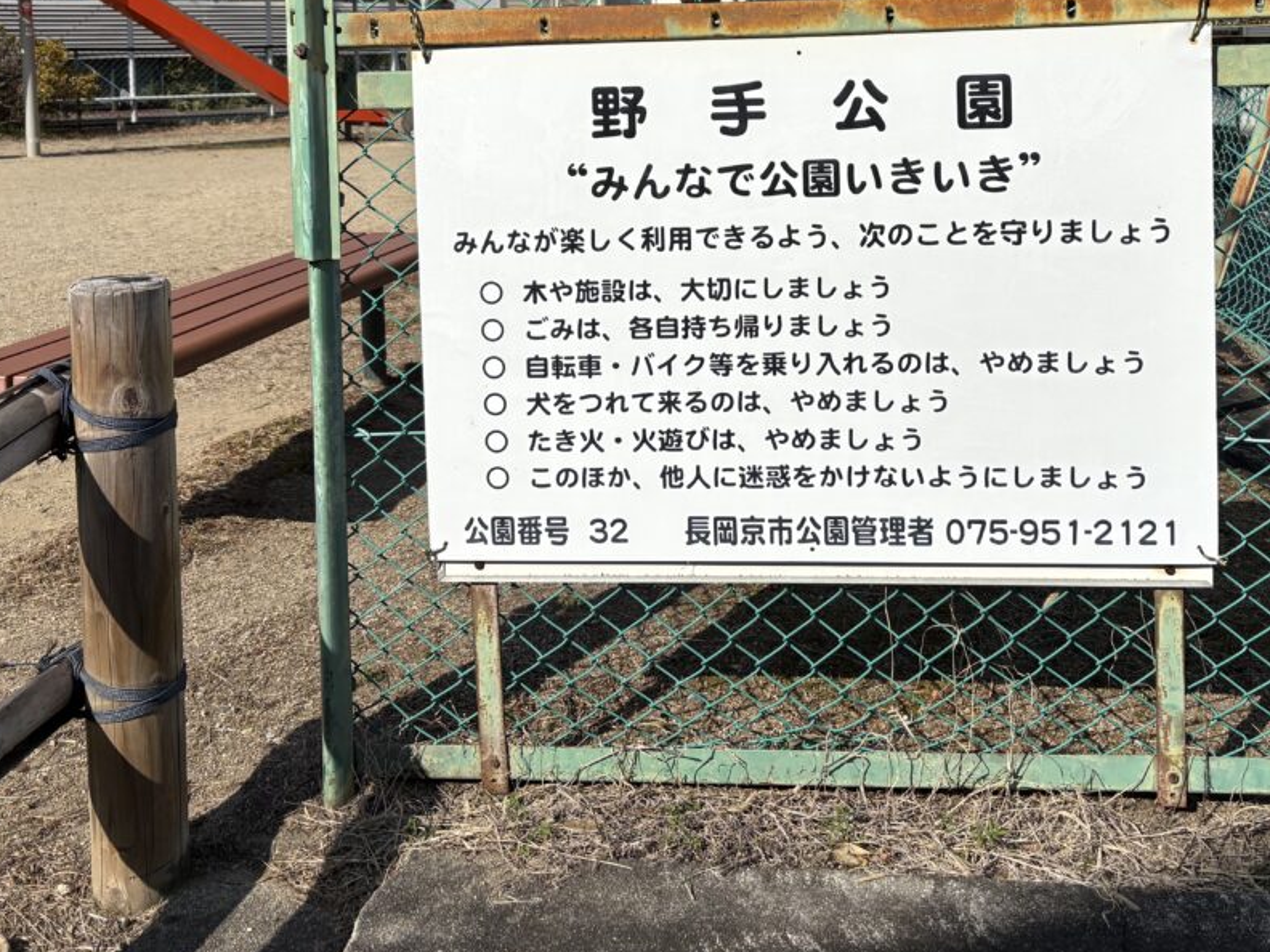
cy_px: 194
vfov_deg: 33.4
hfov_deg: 44.4
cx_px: 810
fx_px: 1541
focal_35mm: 42
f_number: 1.6
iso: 50
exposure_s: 1/6711
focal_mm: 5.96
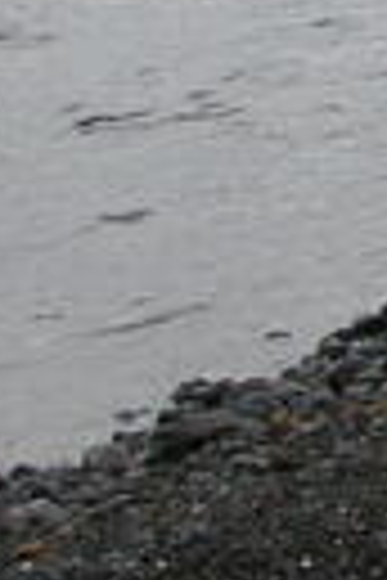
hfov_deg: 4.0
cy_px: -571
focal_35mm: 288
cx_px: 2232
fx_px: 4644
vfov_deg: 6.9
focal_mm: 7.5
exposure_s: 1/274
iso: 100
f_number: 5.4
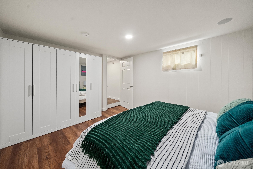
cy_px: 84
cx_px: 126
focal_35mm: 12
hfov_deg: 112.6
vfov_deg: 90.1
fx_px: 84
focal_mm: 12
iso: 500
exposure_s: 1/60
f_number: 7.1
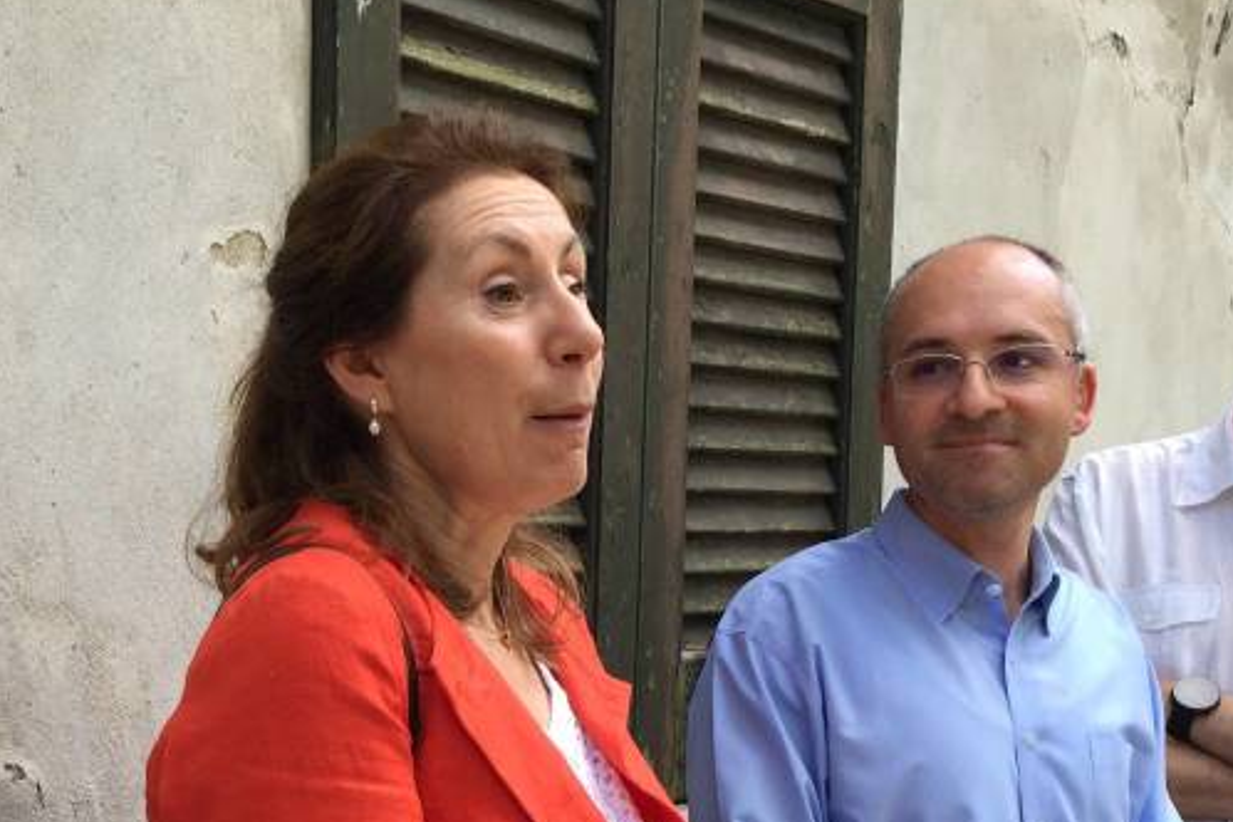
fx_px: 2123
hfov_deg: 31.9
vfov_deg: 21.1
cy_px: 839
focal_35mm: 62
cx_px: 349
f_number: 2.2
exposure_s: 1/205
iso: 32
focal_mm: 4.15
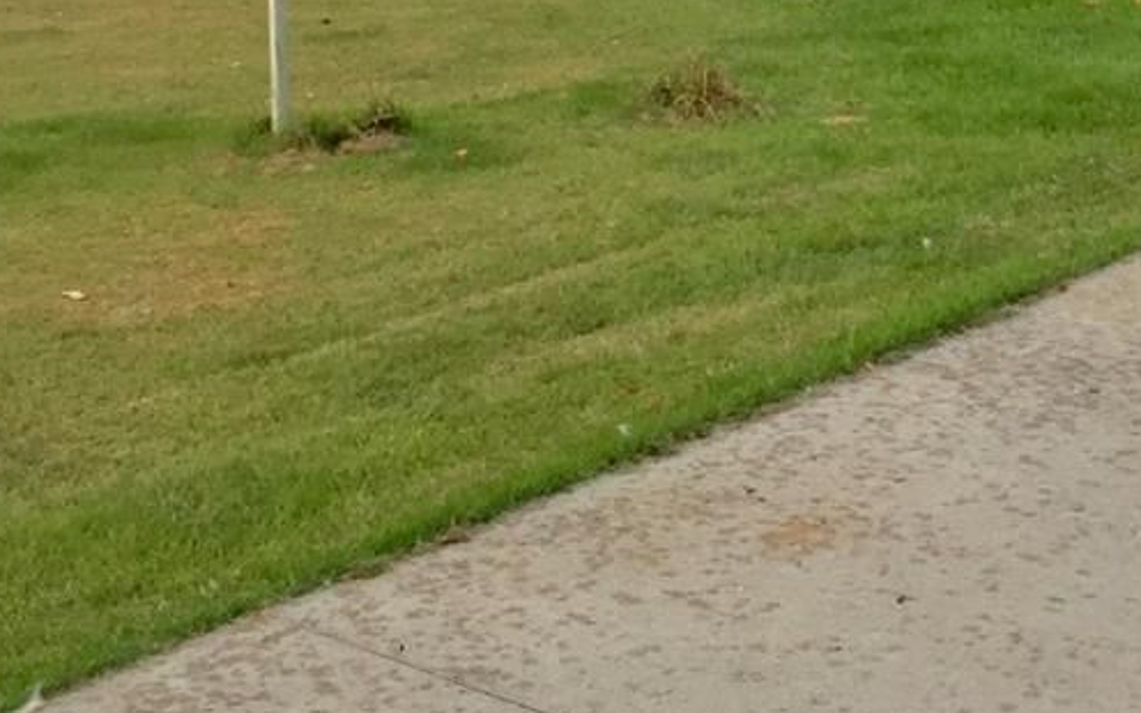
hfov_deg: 22.3
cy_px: -336
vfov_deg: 13.3
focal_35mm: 93
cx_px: 702
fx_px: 2892
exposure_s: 1/120
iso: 40
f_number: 2.2
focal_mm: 4.15
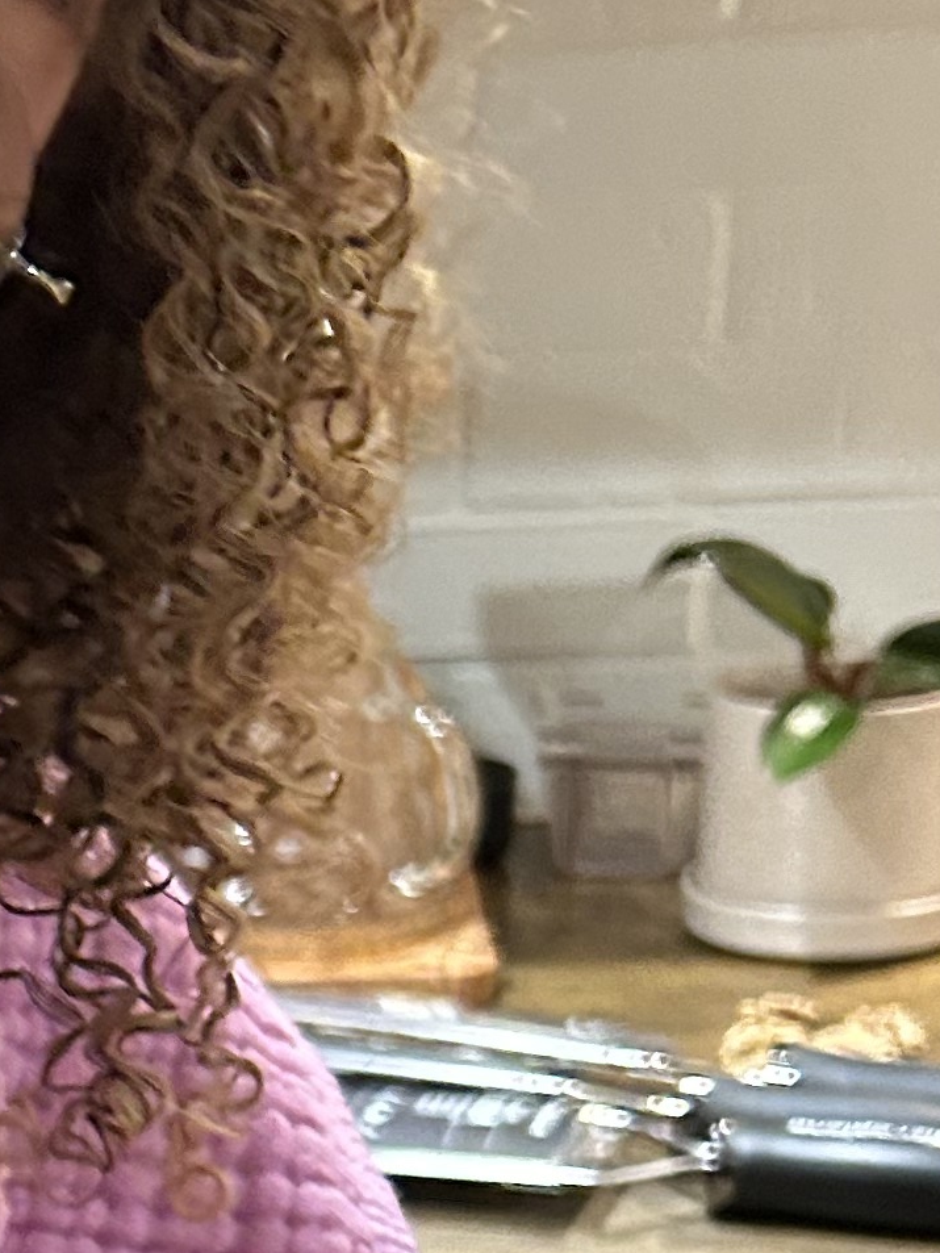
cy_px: 1470
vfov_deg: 17.1
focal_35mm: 110
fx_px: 3982
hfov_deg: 12.5
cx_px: -678
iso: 400
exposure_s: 1/40
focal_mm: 5.7
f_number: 1.5
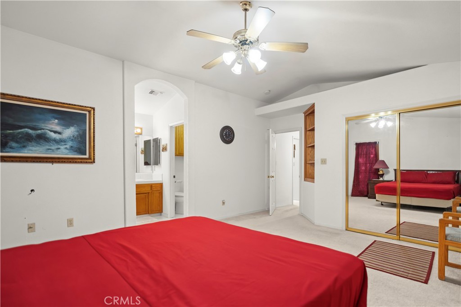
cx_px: 230
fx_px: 205
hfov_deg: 96.7
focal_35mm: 16
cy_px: 154
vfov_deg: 73.8
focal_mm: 16
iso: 800
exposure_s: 1/50
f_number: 1.8
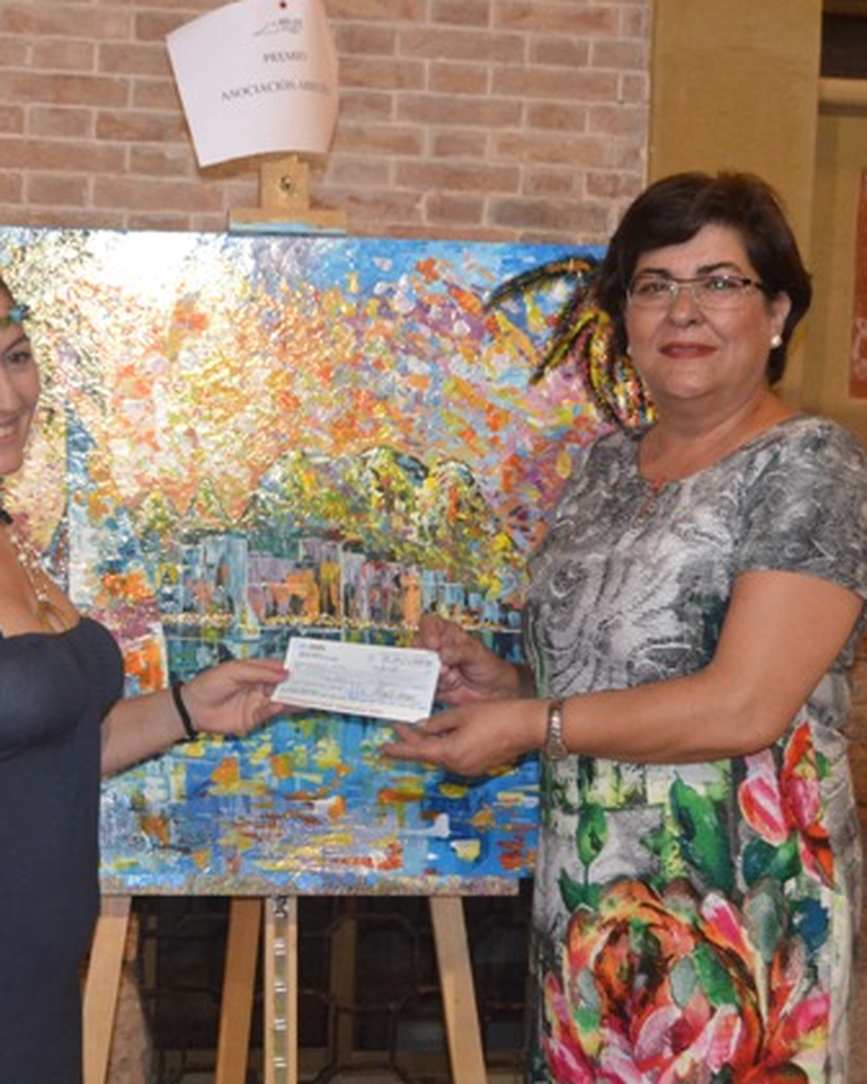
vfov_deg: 26.1
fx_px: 2341
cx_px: 284
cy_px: 538
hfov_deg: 20.9
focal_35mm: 73
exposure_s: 1/60
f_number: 4.5
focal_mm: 34
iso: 2200
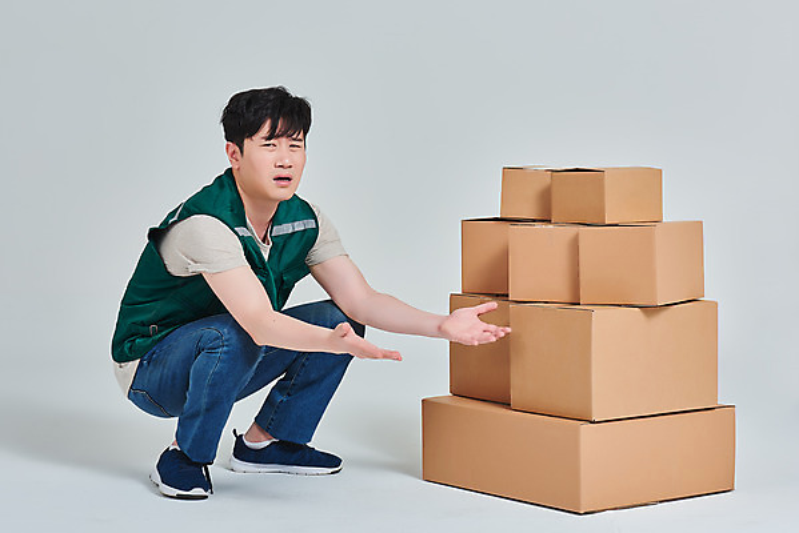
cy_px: 266
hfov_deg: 24.8
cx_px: 400
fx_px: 1821
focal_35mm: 82
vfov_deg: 16.7
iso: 100
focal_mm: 82
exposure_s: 1/125
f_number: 14
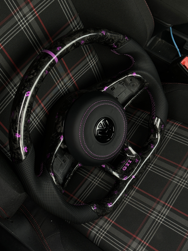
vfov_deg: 39.7
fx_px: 348
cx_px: 94
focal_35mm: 48
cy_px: 126
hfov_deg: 30.3
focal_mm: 6.86
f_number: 1.78
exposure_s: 1/64
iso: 80
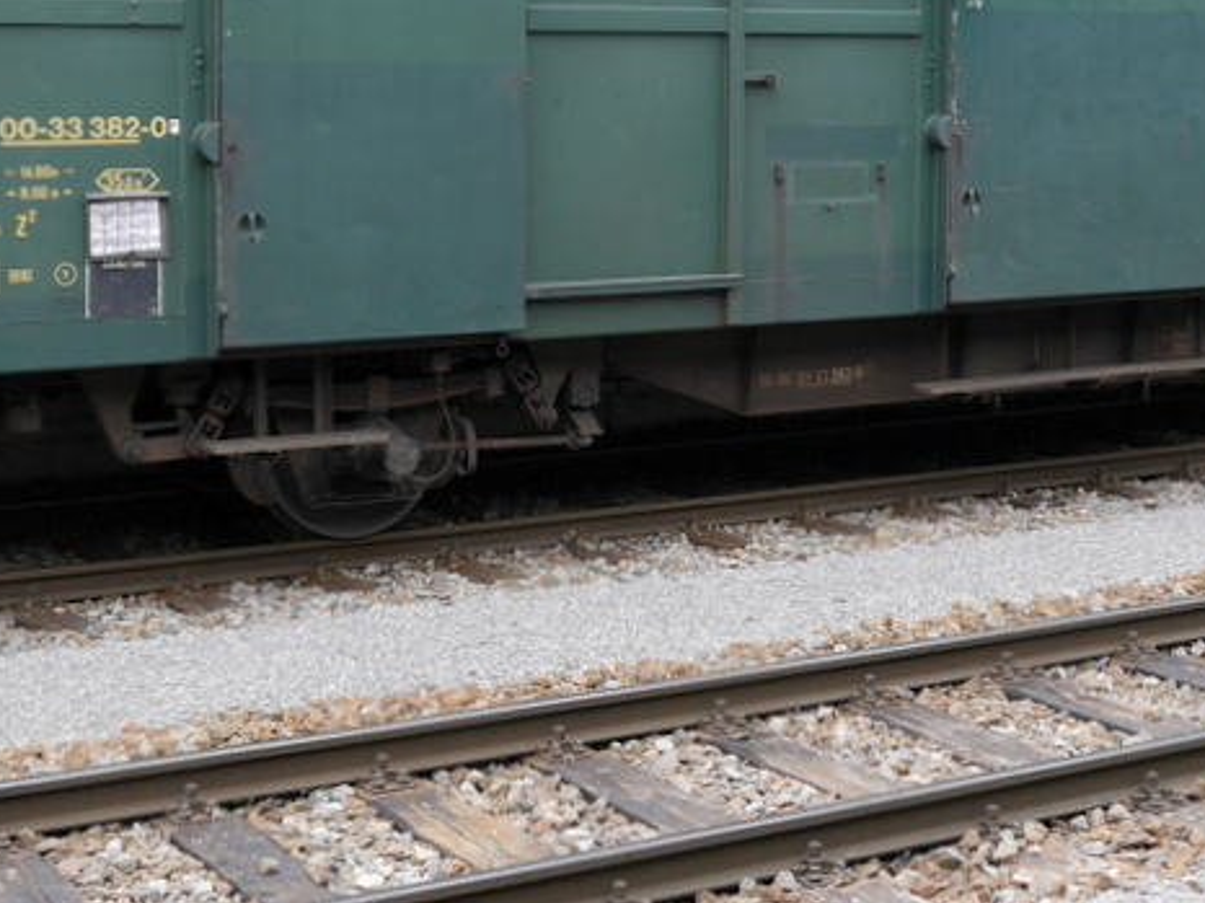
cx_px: 672
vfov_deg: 20.0
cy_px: 220
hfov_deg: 26.7
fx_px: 2540
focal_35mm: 73
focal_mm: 17
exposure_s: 1/100
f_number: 4.5
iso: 160
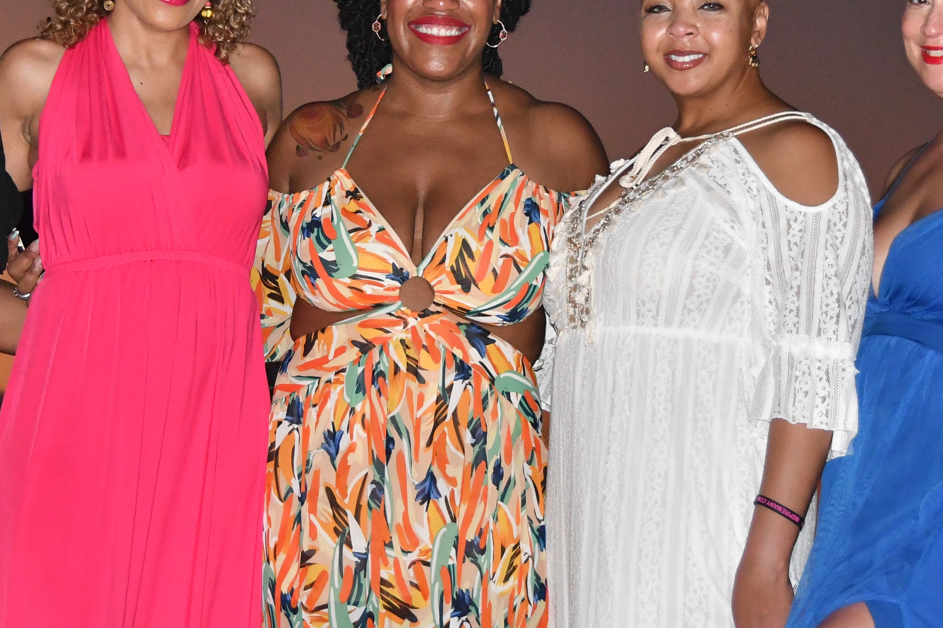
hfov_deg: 13.4
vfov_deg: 8.9
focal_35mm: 153
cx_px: 402
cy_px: 106
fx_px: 4007
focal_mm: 50
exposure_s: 1/320
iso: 2000
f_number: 5.6
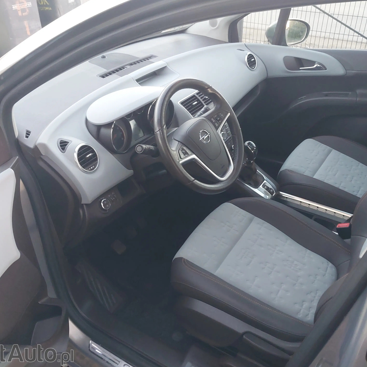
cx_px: 195
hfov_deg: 46.0
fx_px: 432
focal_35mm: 36
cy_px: 181
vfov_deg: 46.0
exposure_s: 1/60
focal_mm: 4.6
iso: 250
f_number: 1.8
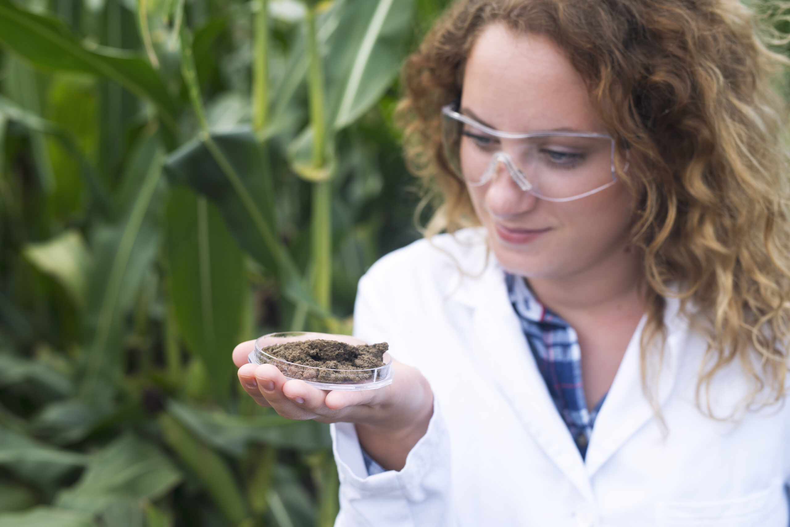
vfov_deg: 27.0
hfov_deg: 39.6
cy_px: 264
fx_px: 1098
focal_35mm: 50
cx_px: 395
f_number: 4.5
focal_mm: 50
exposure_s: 1/400
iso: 250
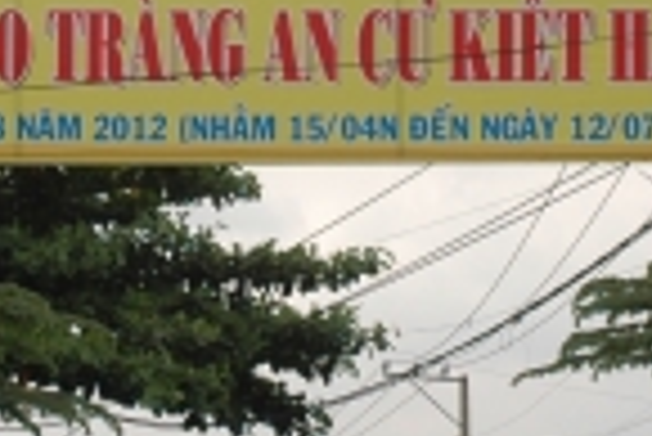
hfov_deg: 11.5
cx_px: 166
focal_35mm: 178
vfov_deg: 7.7
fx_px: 3231
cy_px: 164
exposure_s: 1/320
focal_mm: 27
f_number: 9
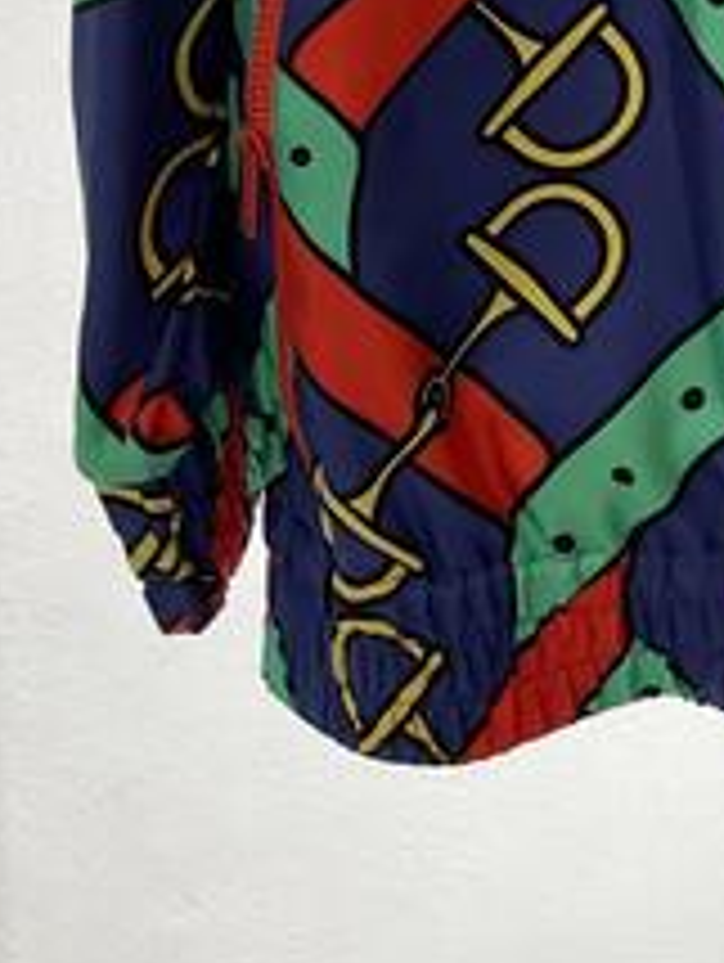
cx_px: 917
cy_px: -518
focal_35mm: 97
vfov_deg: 17.9
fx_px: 2700
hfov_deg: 14.7
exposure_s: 1/120
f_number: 1.6
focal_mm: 4.2
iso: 100
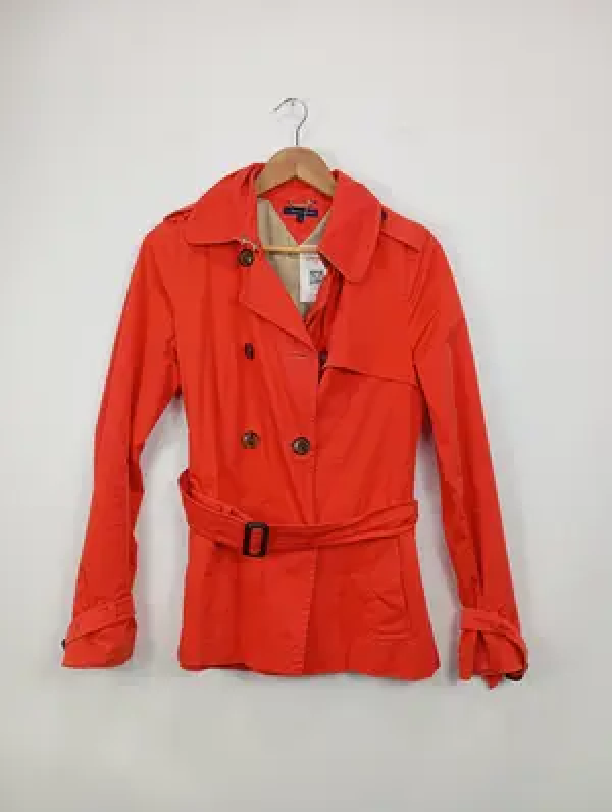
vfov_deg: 63.4
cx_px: 306
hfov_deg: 49.9
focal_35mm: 28
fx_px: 658
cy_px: 406
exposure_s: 1/100
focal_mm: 4.22
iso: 87
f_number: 1.8
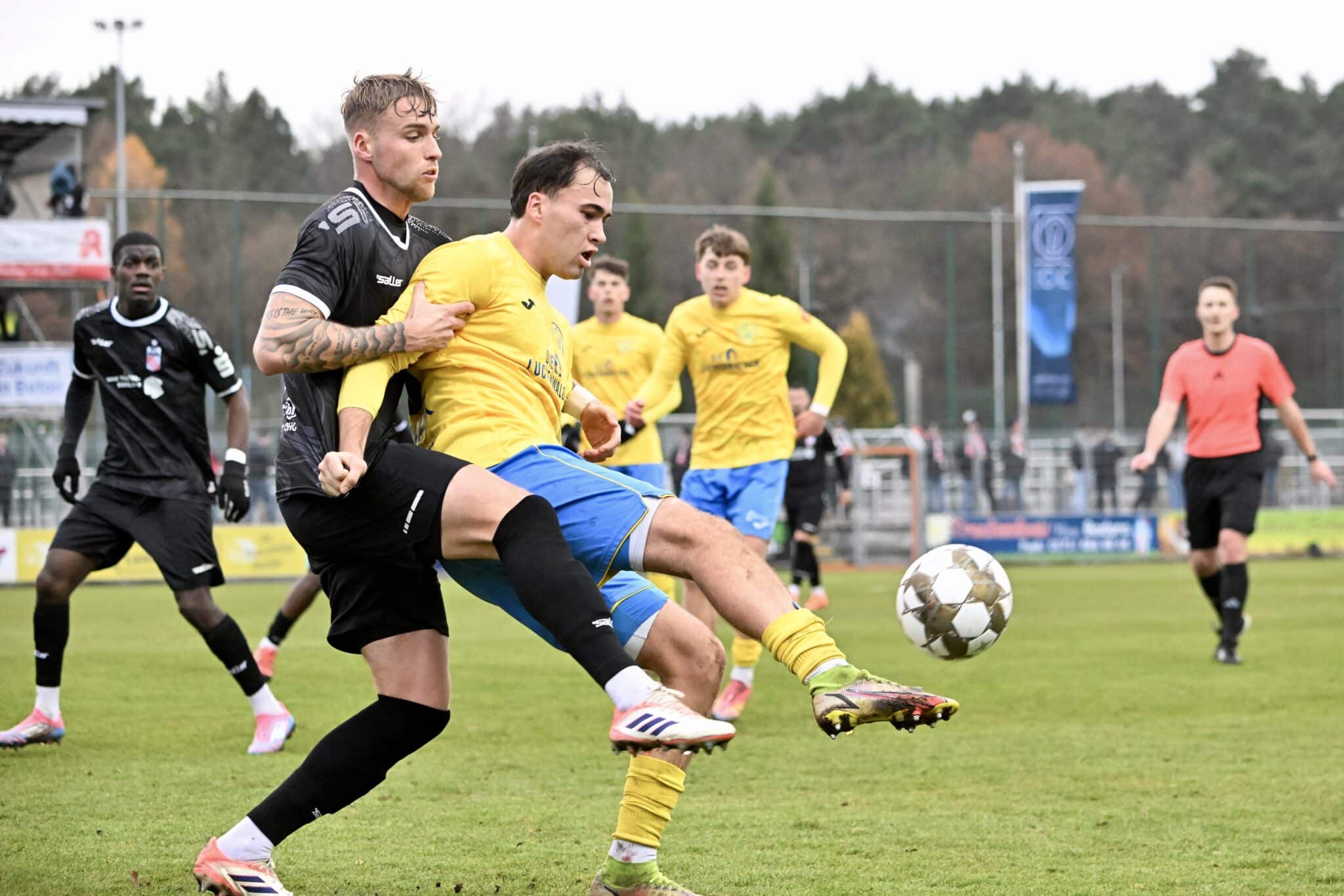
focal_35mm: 125
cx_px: 672
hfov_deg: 16.4
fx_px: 4666
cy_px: 448
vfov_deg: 11.0
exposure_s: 1/1600
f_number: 5
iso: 8000
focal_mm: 125
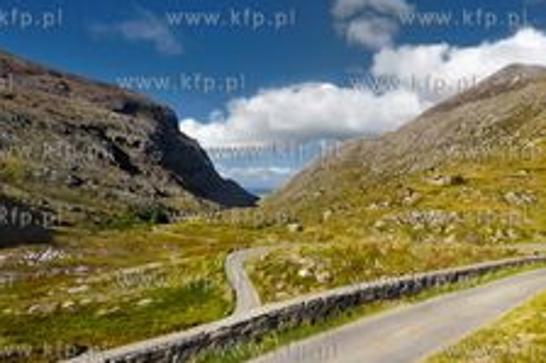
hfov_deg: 69.7
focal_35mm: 25
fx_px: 379
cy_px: 183
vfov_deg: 51.2
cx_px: 361
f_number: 9
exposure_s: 1/400
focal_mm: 14
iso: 200
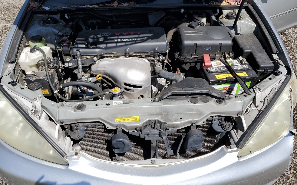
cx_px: 149
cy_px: 75
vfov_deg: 44.3
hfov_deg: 66.5
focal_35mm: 28
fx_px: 227
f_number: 1.5
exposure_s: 1/3333
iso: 50
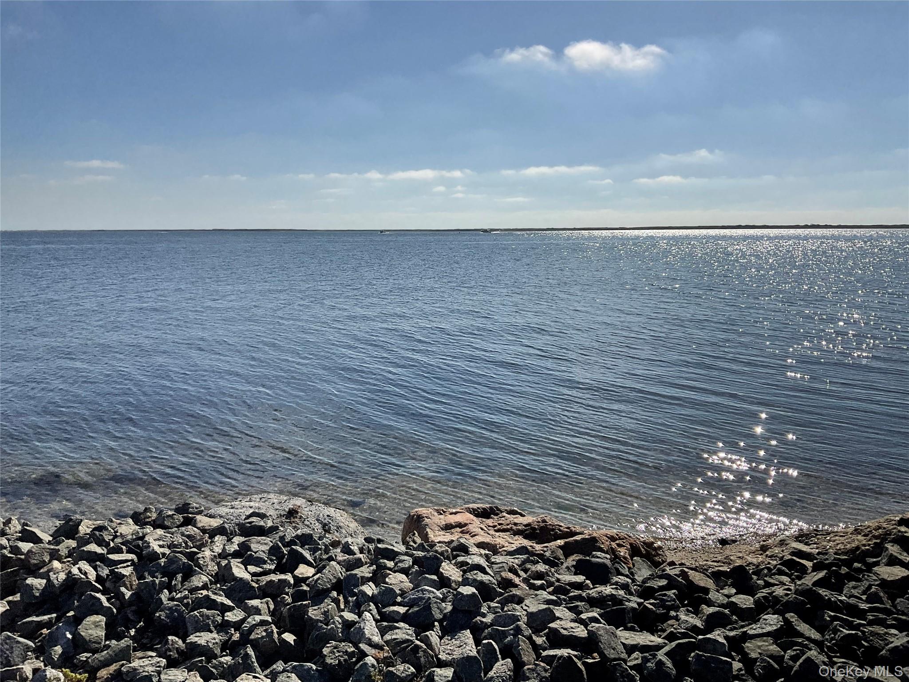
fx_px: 762
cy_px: 341
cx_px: 454
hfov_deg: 61.7
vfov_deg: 48.2
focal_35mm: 29
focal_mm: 3
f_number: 1.8
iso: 20
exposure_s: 1/7407
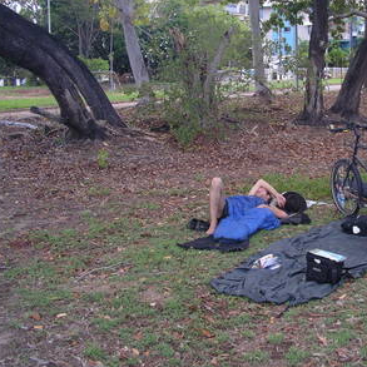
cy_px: 168
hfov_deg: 33.4
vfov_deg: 34.0
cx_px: 269
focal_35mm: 50
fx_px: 600
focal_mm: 5.7
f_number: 2.8
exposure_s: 1/100
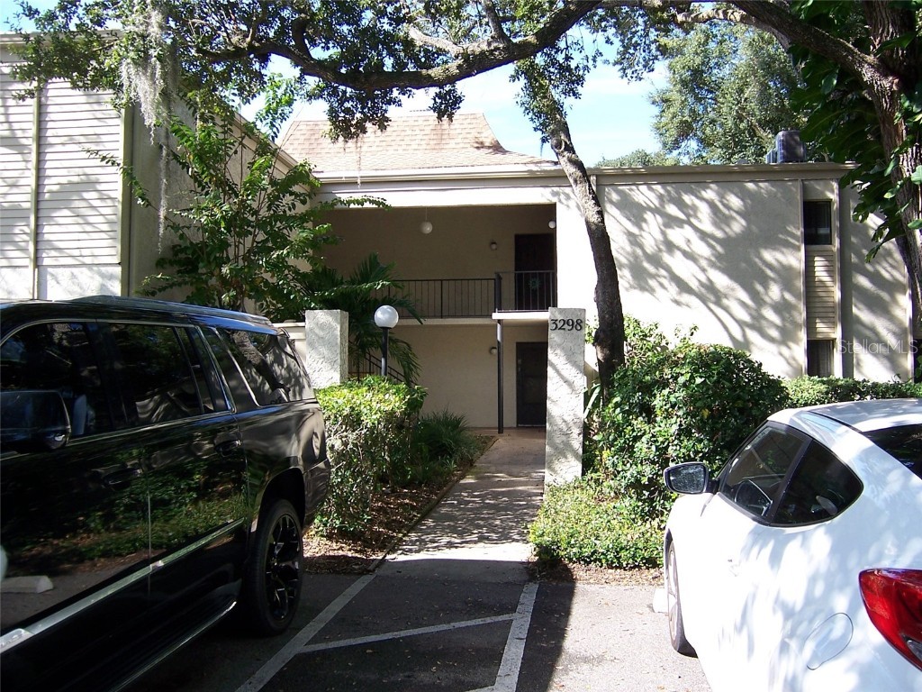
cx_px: 461
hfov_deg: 55.4
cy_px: 346
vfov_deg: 42.9
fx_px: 879
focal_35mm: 33
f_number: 3.4
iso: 80
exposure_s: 1/180
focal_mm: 5.5
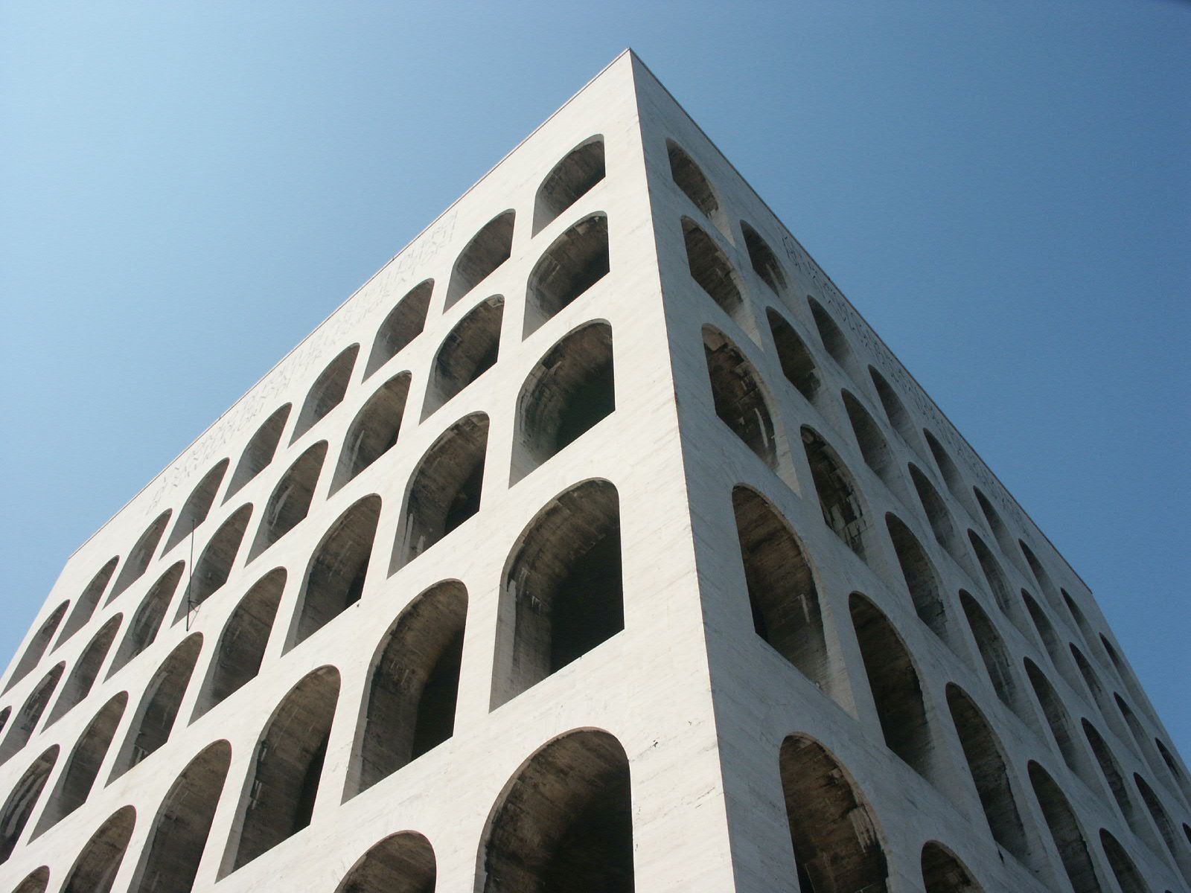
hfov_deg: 58.4
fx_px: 1067
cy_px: 446
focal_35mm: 31
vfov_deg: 45.4
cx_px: 596
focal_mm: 8.03
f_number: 8
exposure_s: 1/500
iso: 100
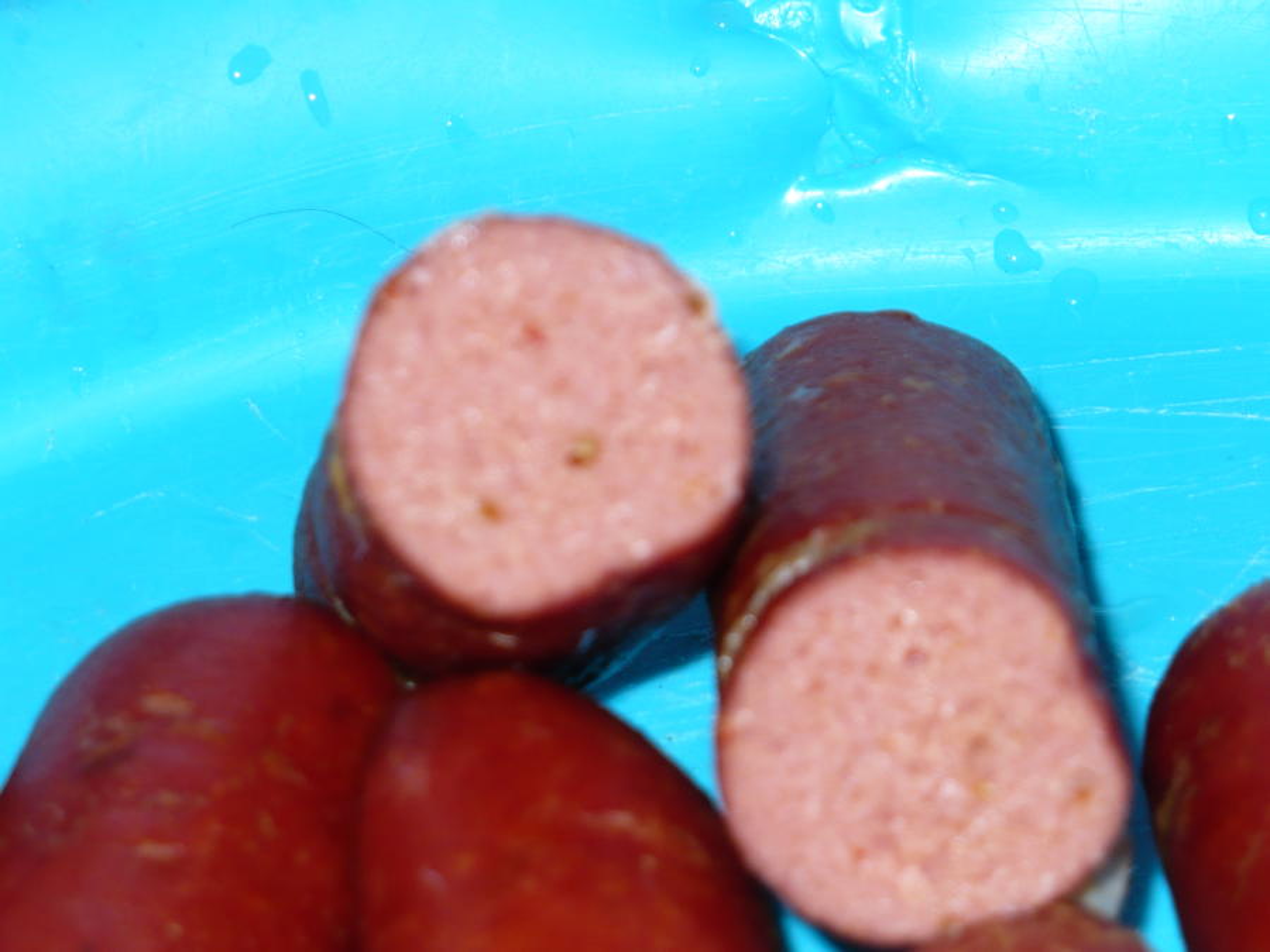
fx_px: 5393
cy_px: 476
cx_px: 635
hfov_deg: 13.4
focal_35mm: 147
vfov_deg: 10.1
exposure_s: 1/30
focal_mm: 24.3
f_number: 3.9
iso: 100
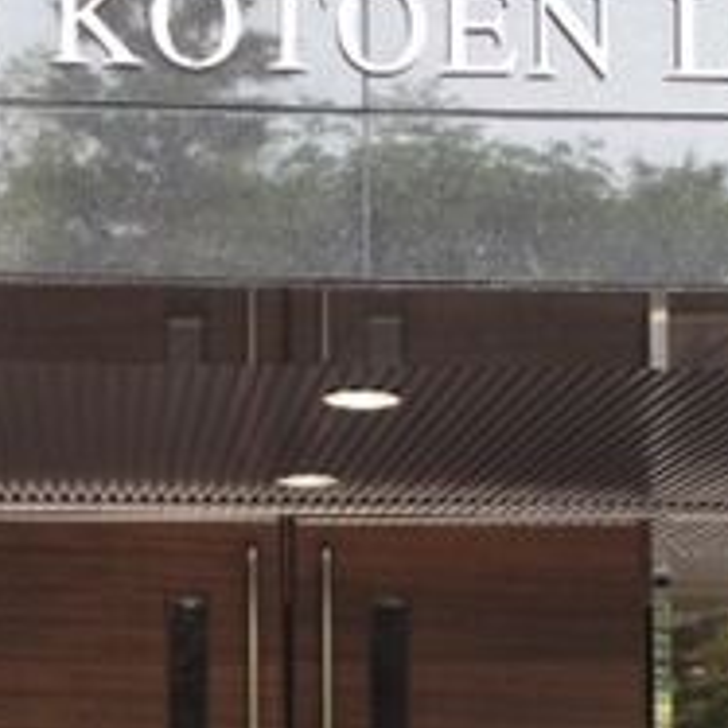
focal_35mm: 99
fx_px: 2356
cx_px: 273
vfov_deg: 17.2
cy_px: 701
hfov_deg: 17.5
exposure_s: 1/129
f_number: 2.4
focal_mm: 4.28
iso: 50
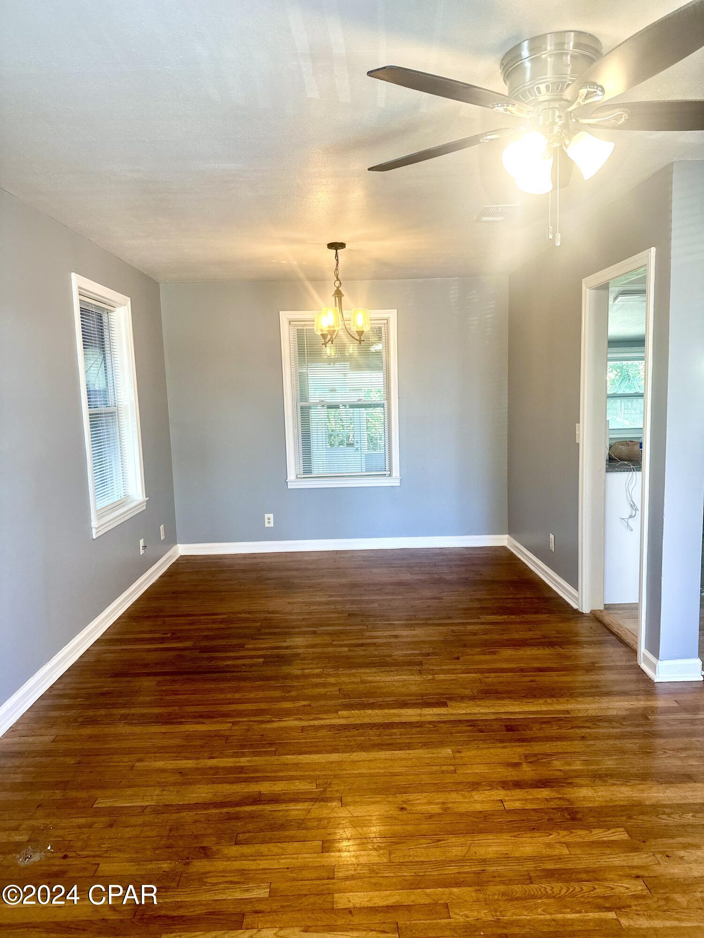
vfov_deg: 71.6
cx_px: 352
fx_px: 651
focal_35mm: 24
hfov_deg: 56.8
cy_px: 469
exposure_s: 1/120
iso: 160
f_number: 1.78
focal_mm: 6.86
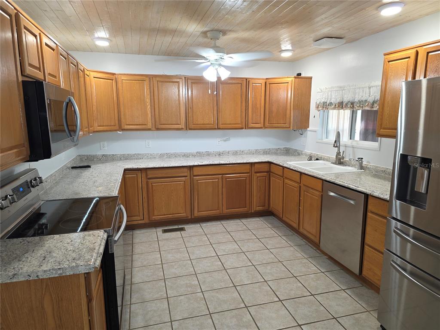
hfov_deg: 73.9
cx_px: 220
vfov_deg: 58.9
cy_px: 165
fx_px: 292
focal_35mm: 23
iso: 100
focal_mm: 6.3
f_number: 1.7
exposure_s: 1/30
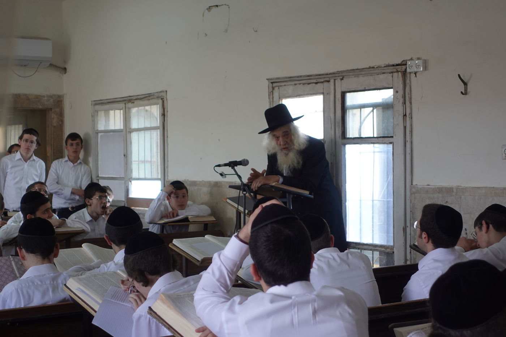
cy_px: 168
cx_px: 253
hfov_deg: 28.8
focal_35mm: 70
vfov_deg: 19.5
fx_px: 984
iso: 200
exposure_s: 1/80
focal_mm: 25.7
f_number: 2.8
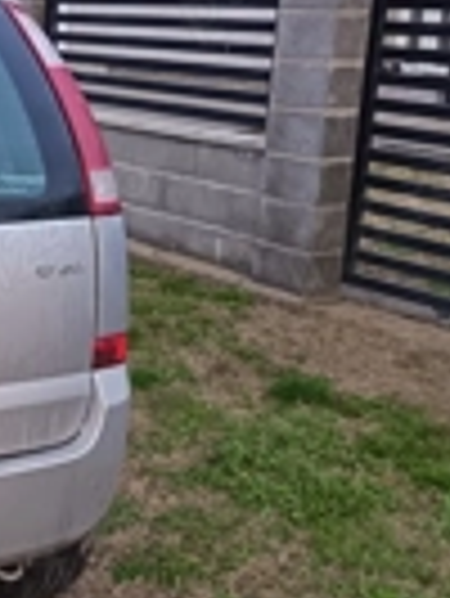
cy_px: 342
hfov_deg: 18.8
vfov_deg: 27.0
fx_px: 1246
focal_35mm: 72
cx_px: -153
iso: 926
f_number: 1.75
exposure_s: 1/100
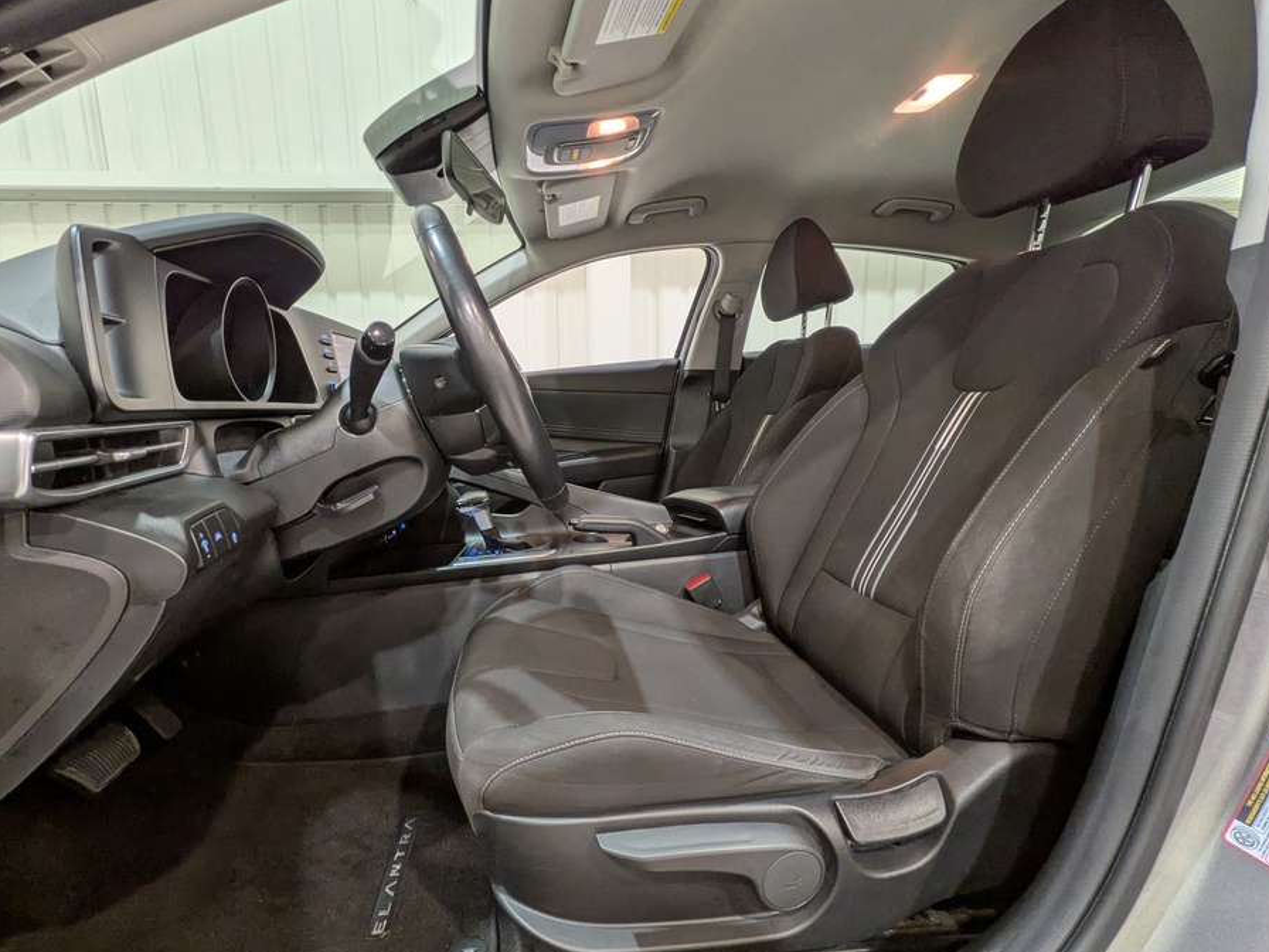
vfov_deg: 78.0
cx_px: 586
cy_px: 509
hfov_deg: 94.3
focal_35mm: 16
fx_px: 587
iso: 113
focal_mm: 1.83
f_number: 2.2
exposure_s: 1/50
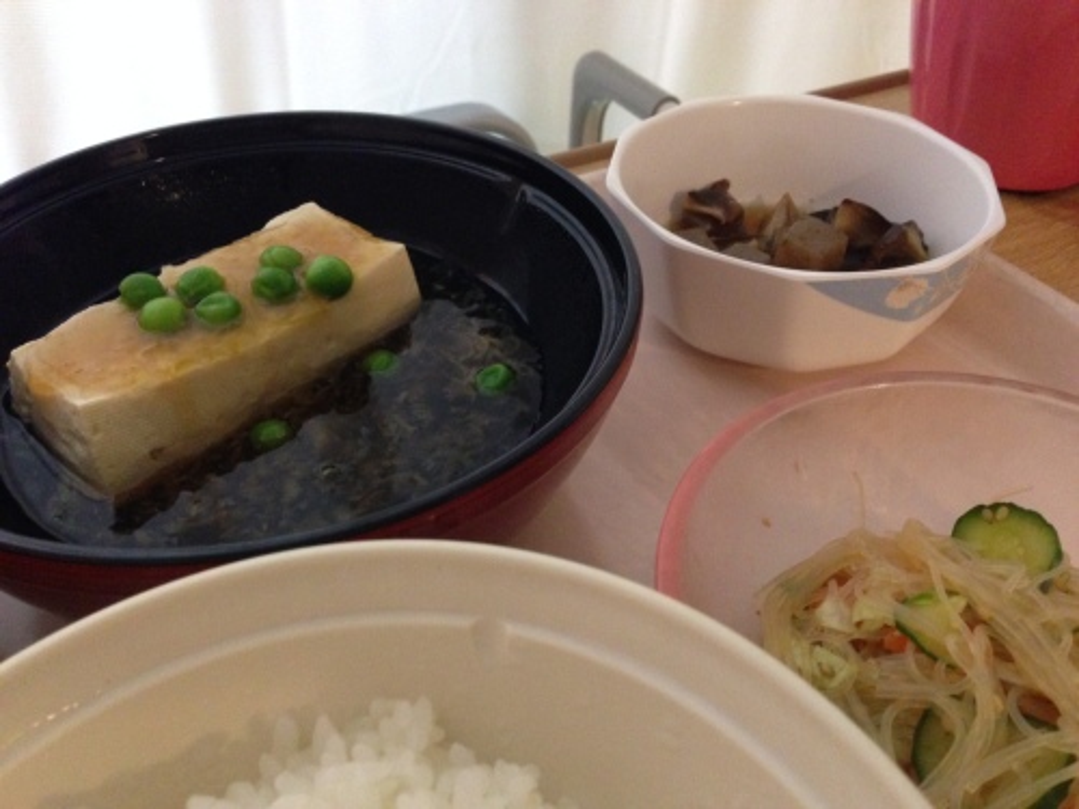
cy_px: 404
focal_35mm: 33
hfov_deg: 55.4
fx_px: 1029
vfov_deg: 42.9
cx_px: 540
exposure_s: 1/15
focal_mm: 4.12
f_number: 2.4
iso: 500
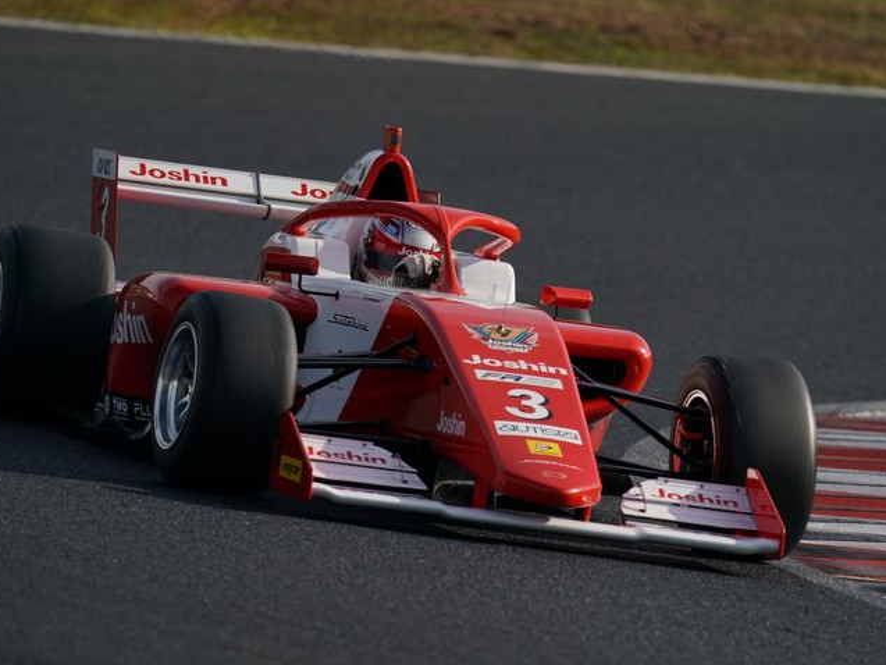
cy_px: 332
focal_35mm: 652
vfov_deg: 2.3
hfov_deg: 3.0
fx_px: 16691
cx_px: 413
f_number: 8
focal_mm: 600
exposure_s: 1/800
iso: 200
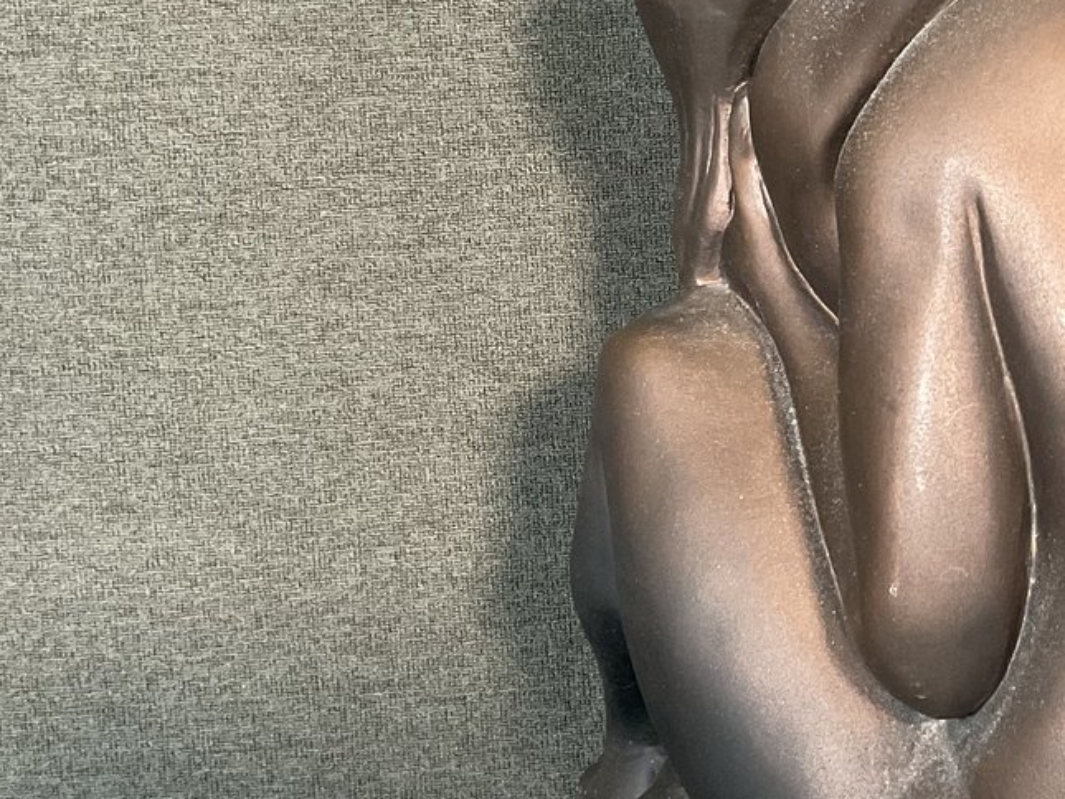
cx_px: 1021
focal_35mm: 68
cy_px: 336
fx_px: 2092
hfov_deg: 27.2
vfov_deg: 21.6
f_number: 1.8
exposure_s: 1/50
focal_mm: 3
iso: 250
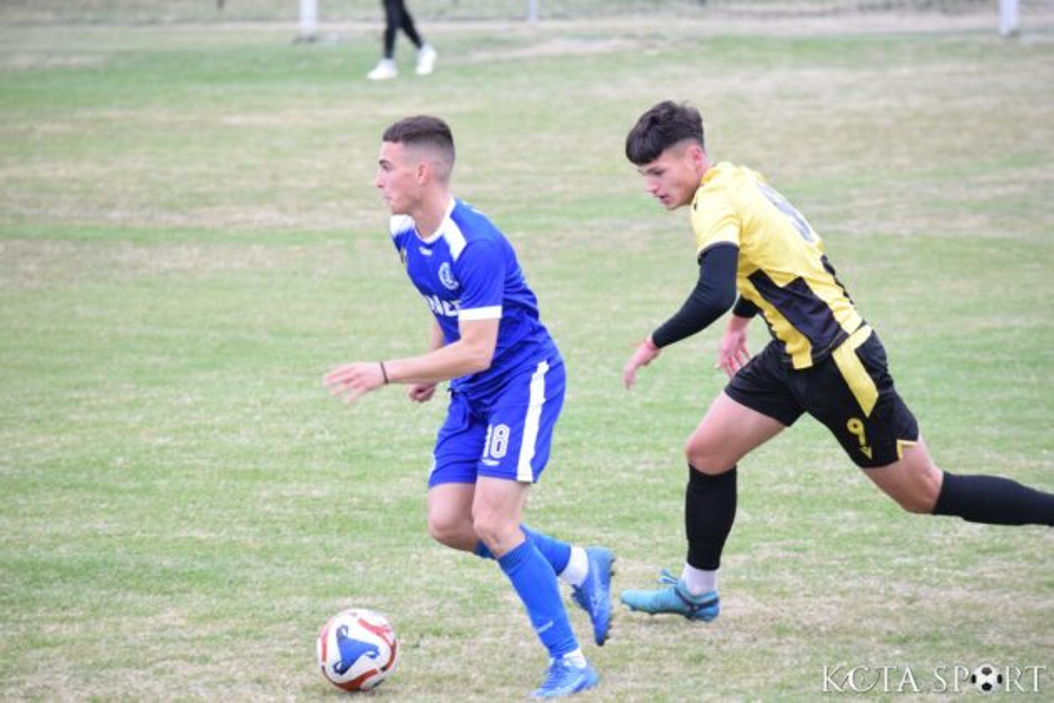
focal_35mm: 278
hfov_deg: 7.4
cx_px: 527
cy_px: 352
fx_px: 8124
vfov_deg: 5.0
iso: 3200
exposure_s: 1/640
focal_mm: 185
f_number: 5.6
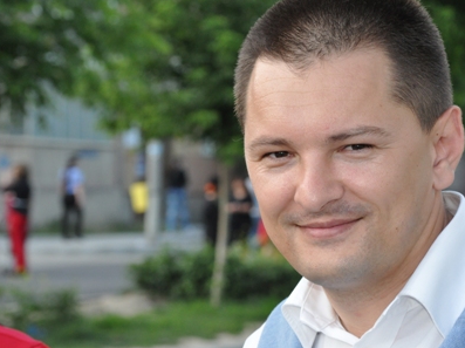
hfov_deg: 13.1
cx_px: 261
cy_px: 173
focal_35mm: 151
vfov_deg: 9.8
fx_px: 2027
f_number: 10
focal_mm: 92
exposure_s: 1/200
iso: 1250
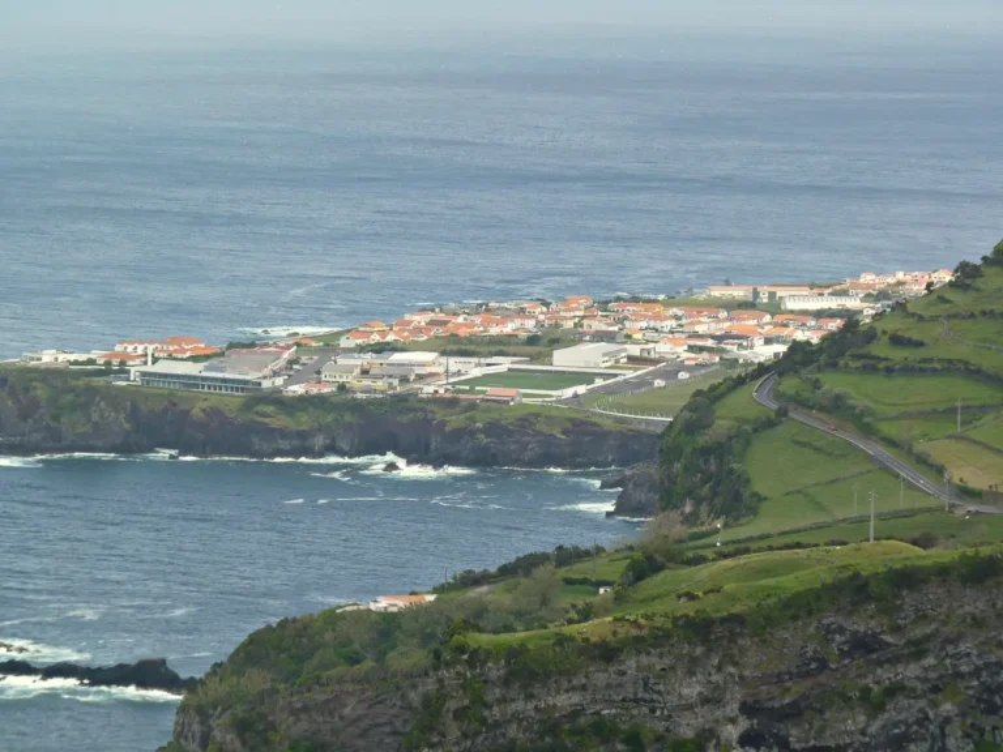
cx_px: 502
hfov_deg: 10.5
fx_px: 5447
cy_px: 376
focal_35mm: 188
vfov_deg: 7.9
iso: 80
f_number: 5.6
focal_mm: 33.5
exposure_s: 1/250
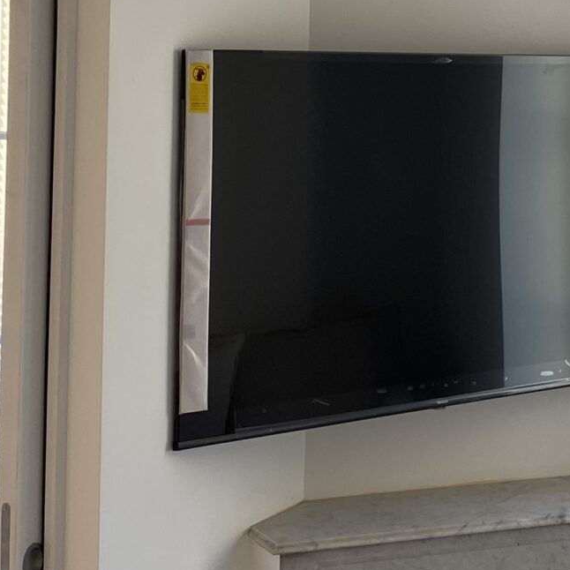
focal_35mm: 91
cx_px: 448
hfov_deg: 18.9
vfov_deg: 18.5
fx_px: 1695
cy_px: -11
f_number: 1.8
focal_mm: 4.25
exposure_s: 1/100
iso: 50
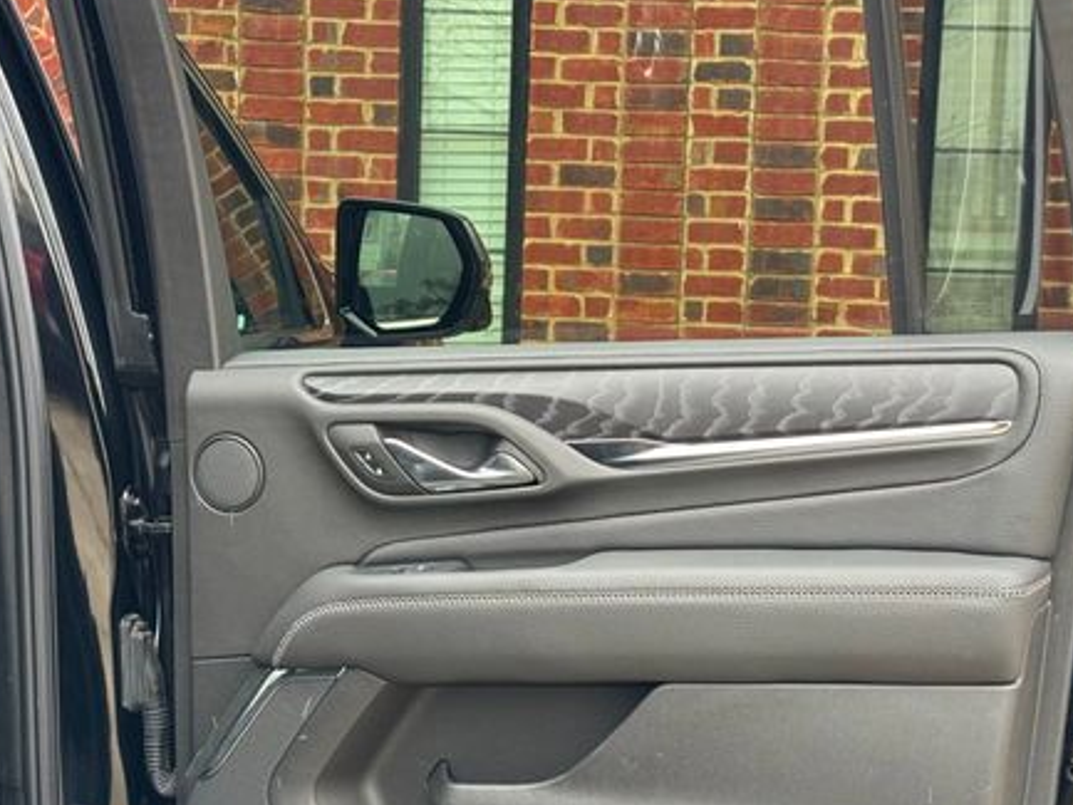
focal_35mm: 71
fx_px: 2201
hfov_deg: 27.4
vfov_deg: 20.7
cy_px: 476
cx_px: 595
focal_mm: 6.76
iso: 100
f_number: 1.78
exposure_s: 1/62
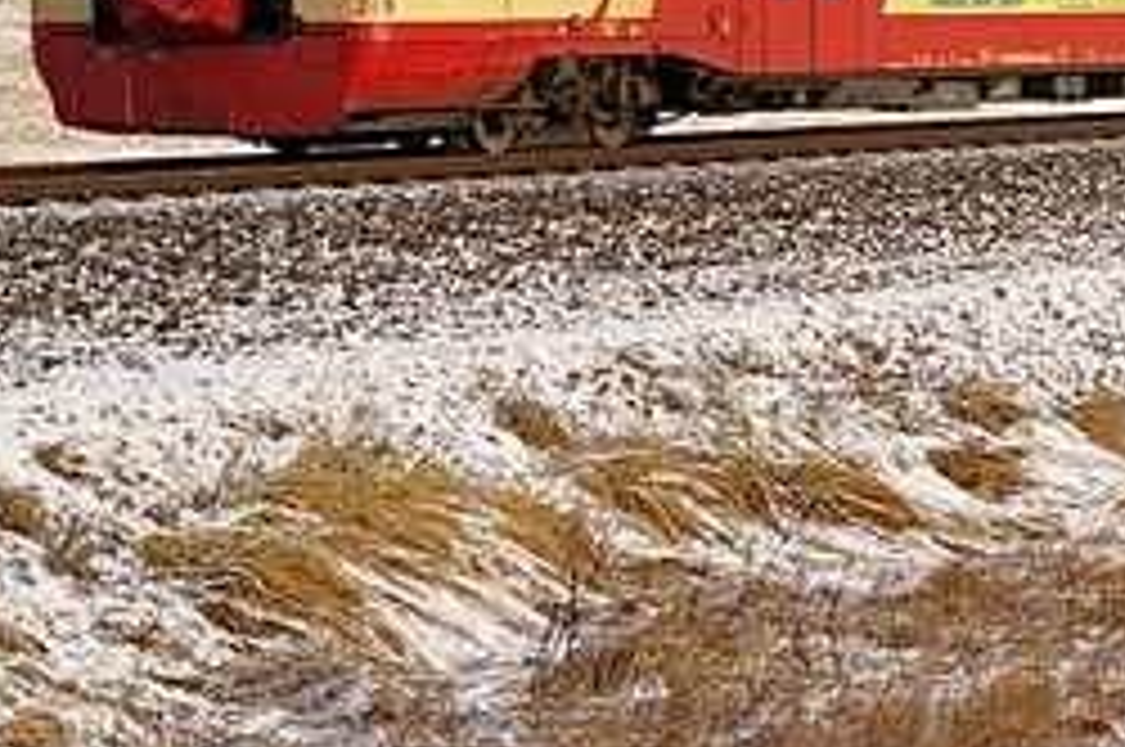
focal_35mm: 255
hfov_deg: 8.0
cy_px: -94
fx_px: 7946
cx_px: 1382
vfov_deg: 5.4
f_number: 7.1
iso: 200
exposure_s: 1/800
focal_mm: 53
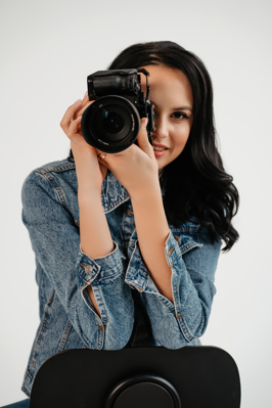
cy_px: 204
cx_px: 136
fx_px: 963
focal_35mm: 85
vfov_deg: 23.9
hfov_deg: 16.1
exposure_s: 1/125
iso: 640
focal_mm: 85
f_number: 4.5
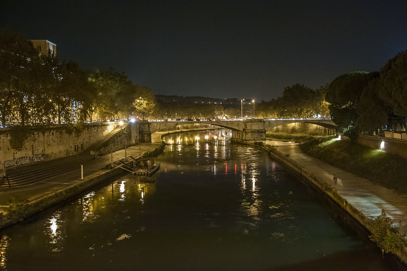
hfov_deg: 54.5
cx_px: 204
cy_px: 136
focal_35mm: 35
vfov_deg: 37.8
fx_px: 395
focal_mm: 35
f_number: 5
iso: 6400
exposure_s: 1/4
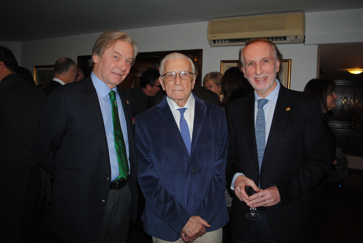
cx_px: 182
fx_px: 303
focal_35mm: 30
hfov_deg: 61.9
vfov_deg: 43.7
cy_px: 122
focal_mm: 20
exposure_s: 1/60
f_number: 3.5
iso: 200
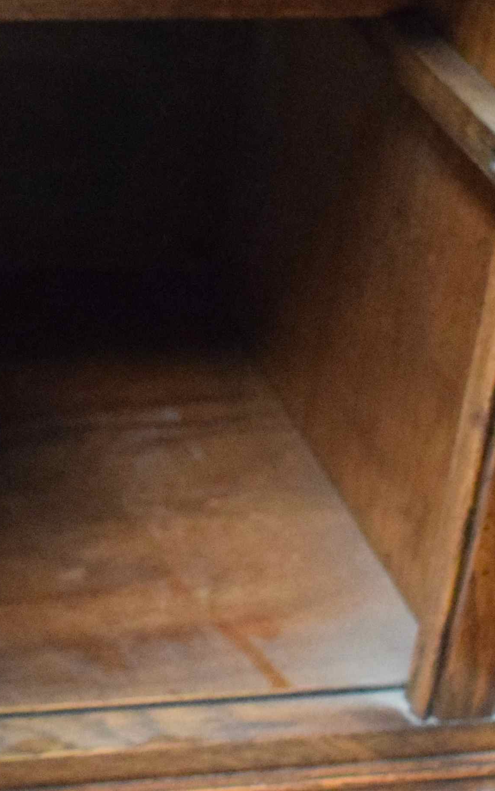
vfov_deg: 19.7
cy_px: 179
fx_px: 2259
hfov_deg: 12.2
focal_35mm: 105
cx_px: -99
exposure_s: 1/40
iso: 6400
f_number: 3.8
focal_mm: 21
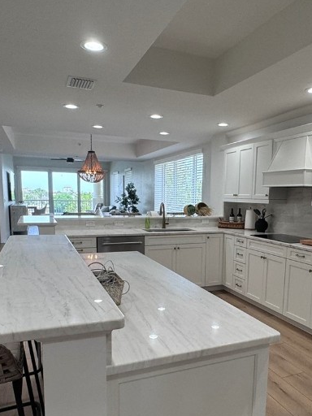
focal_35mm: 28
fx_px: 336
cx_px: 189
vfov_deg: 63.0
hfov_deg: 49.4
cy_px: 244
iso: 100
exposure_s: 1/120
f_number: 2.2
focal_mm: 2.22
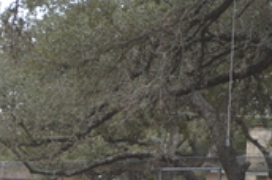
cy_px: 193
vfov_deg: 9.3
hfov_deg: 13.4
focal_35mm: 145
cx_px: -128
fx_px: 1094
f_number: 4
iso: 400
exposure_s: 1/100
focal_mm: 26
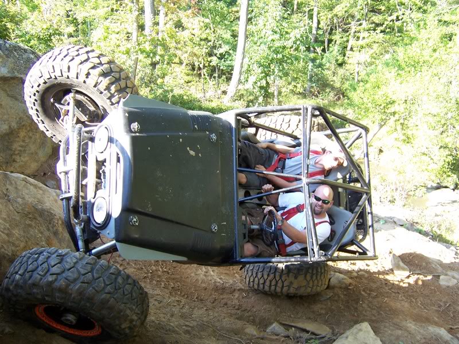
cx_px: 230
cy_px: 172
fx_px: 438
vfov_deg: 42.9
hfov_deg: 55.4
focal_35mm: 33
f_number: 2.8
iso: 80
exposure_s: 1/60
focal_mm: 5.5
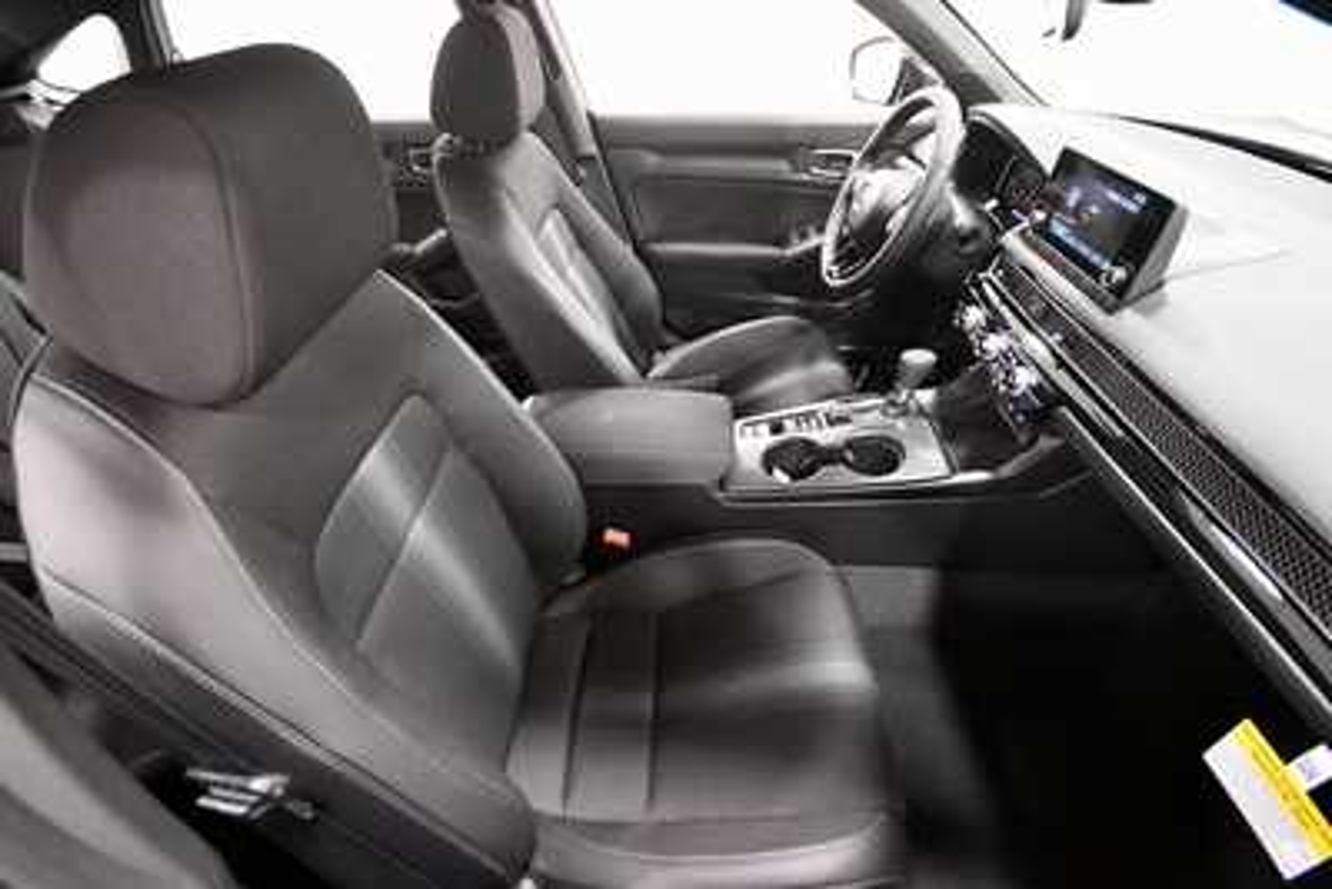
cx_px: 666
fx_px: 666
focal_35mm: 18
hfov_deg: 90.0
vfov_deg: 67.4
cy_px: 444
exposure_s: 1/60
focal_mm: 12
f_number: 4.5
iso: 4500
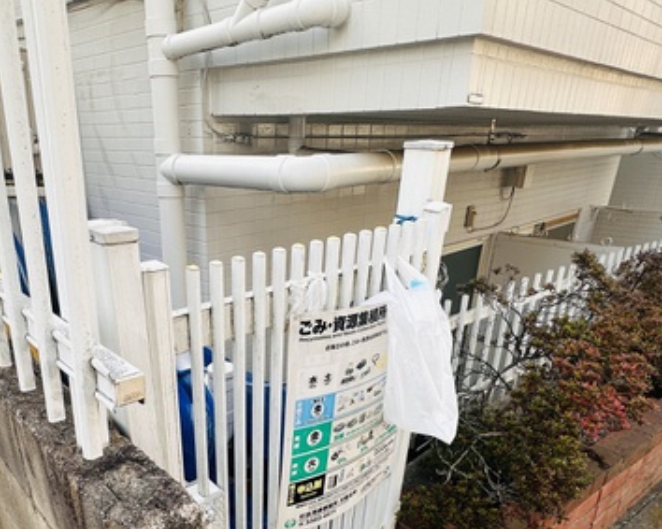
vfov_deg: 51.7
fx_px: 529
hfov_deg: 63.2
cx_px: 247
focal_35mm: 27
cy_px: 371
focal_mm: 2.22
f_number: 2.2
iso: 40
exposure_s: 1/397
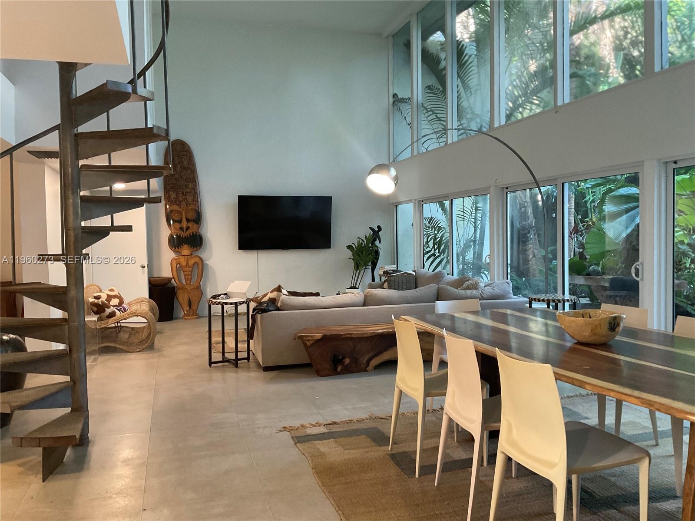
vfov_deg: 48.2
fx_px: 582
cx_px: 348
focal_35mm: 29
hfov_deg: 61.7
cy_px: 260
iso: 160
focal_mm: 3
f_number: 1.8
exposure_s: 1/60
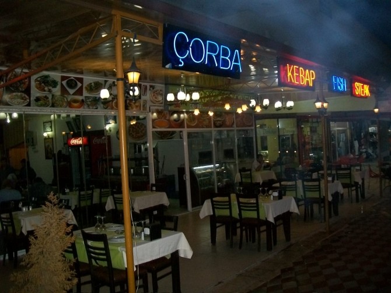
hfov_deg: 53.9
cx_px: 196
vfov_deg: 41.8
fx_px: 384
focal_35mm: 34
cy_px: 146
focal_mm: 6.1
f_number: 2.7
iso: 160
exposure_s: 1/60
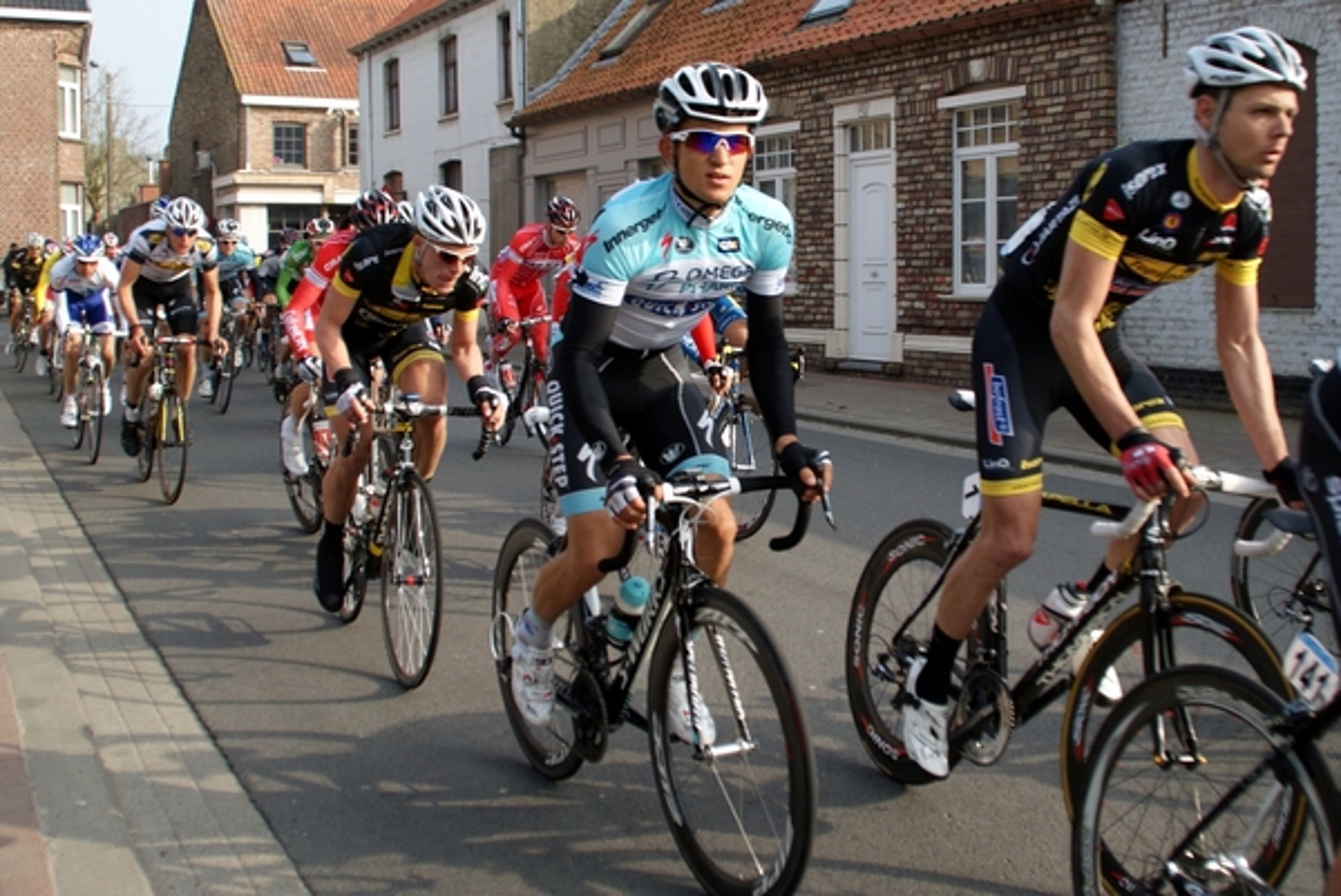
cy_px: 448
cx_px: 670
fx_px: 1006
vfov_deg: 48.0
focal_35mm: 27
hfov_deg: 67.3
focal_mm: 18
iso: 200
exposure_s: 1/1000
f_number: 3.5
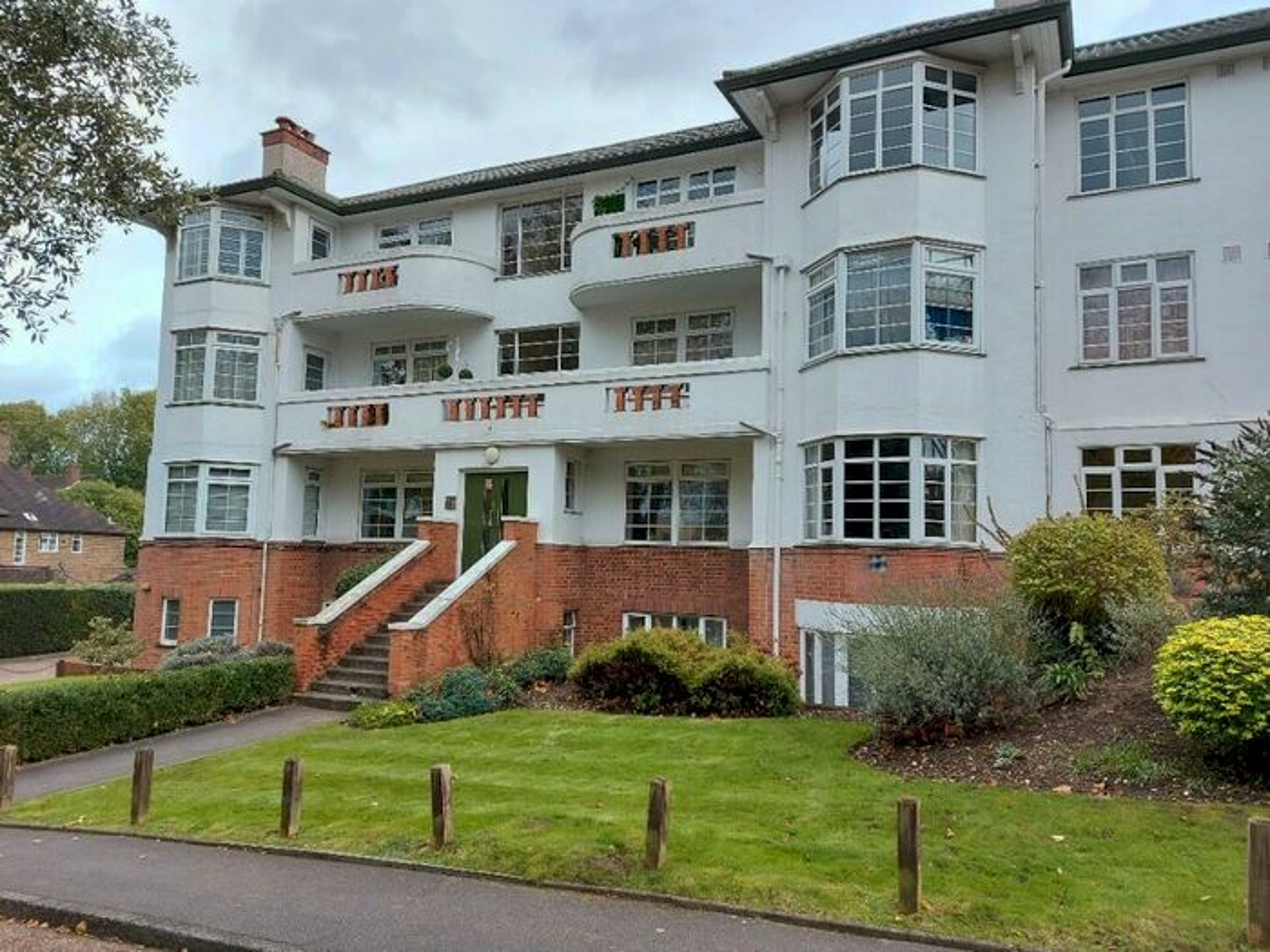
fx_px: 881
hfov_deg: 71.6
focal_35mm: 24
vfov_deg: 56.8
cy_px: 476
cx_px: 635
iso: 32
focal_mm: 5.23
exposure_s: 1/190
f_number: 1.8
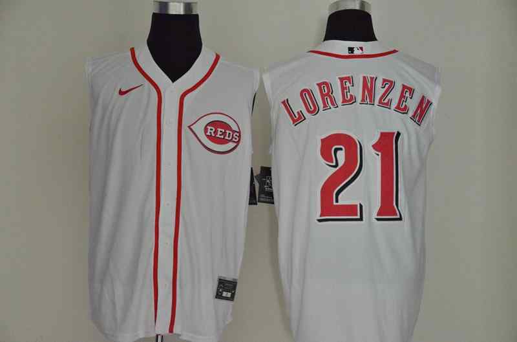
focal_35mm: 75
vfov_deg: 18.1
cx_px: 258
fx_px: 1075
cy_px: 171
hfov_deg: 27.0
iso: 4000
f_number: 4.8
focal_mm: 50
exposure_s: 1/80
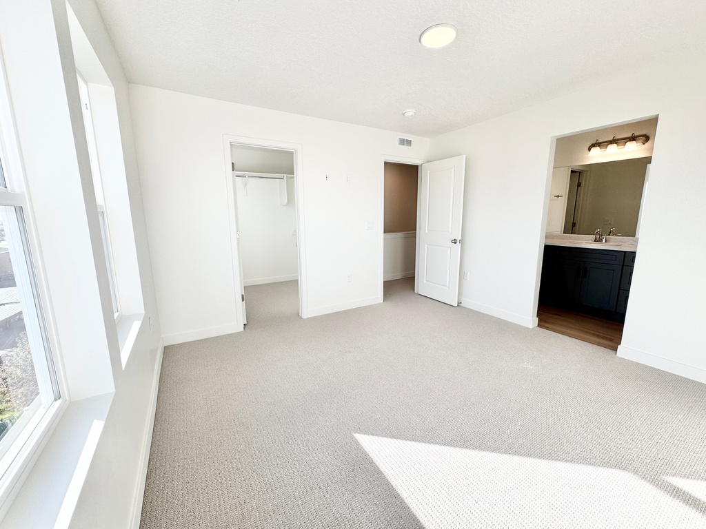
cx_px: 353
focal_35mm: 14
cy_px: 264
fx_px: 286
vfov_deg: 85.7
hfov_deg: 102.1
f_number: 2.2
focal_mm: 2.22
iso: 40
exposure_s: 1/335
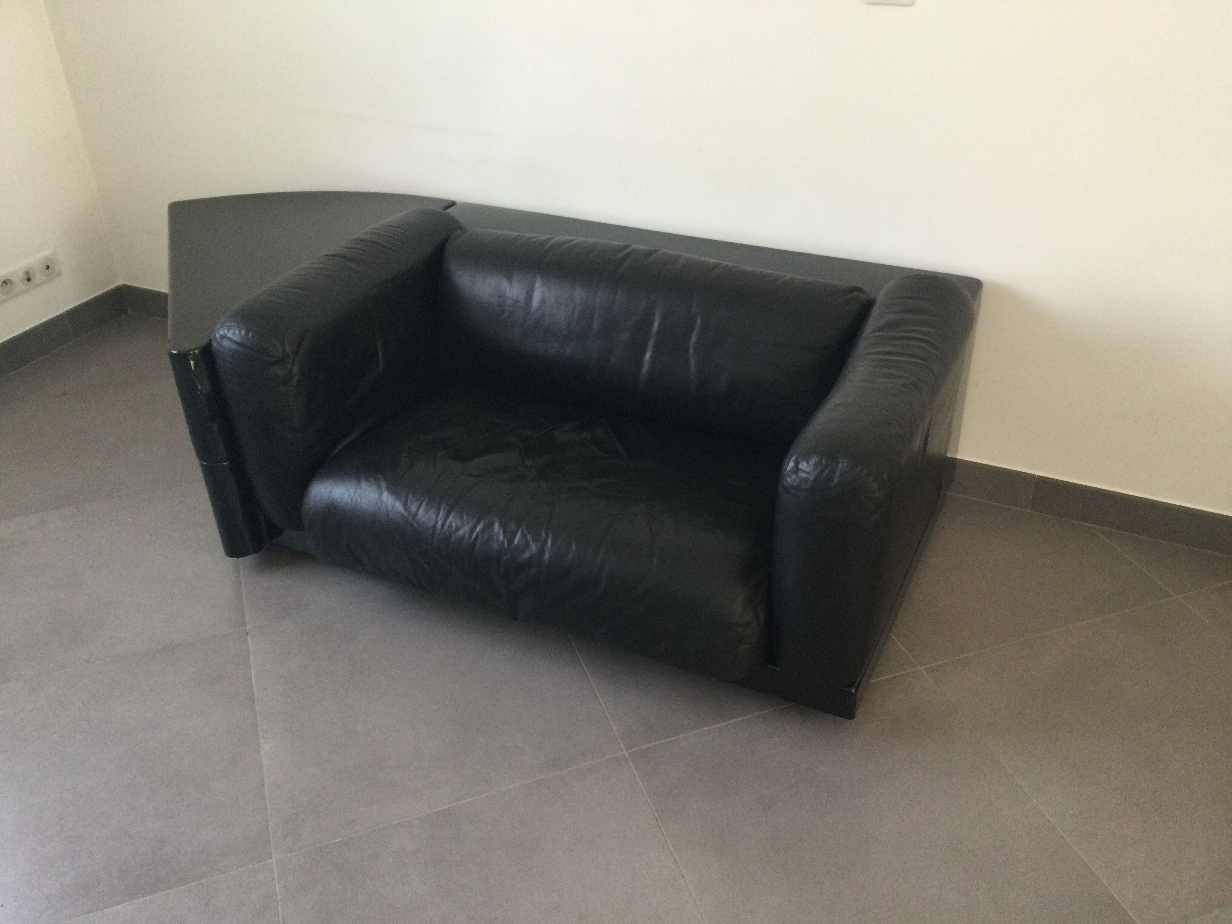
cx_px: 616
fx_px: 1103
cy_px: 462
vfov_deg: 45.4
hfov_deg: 58.4
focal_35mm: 31
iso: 100
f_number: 2.4
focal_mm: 3.3
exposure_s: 1/33
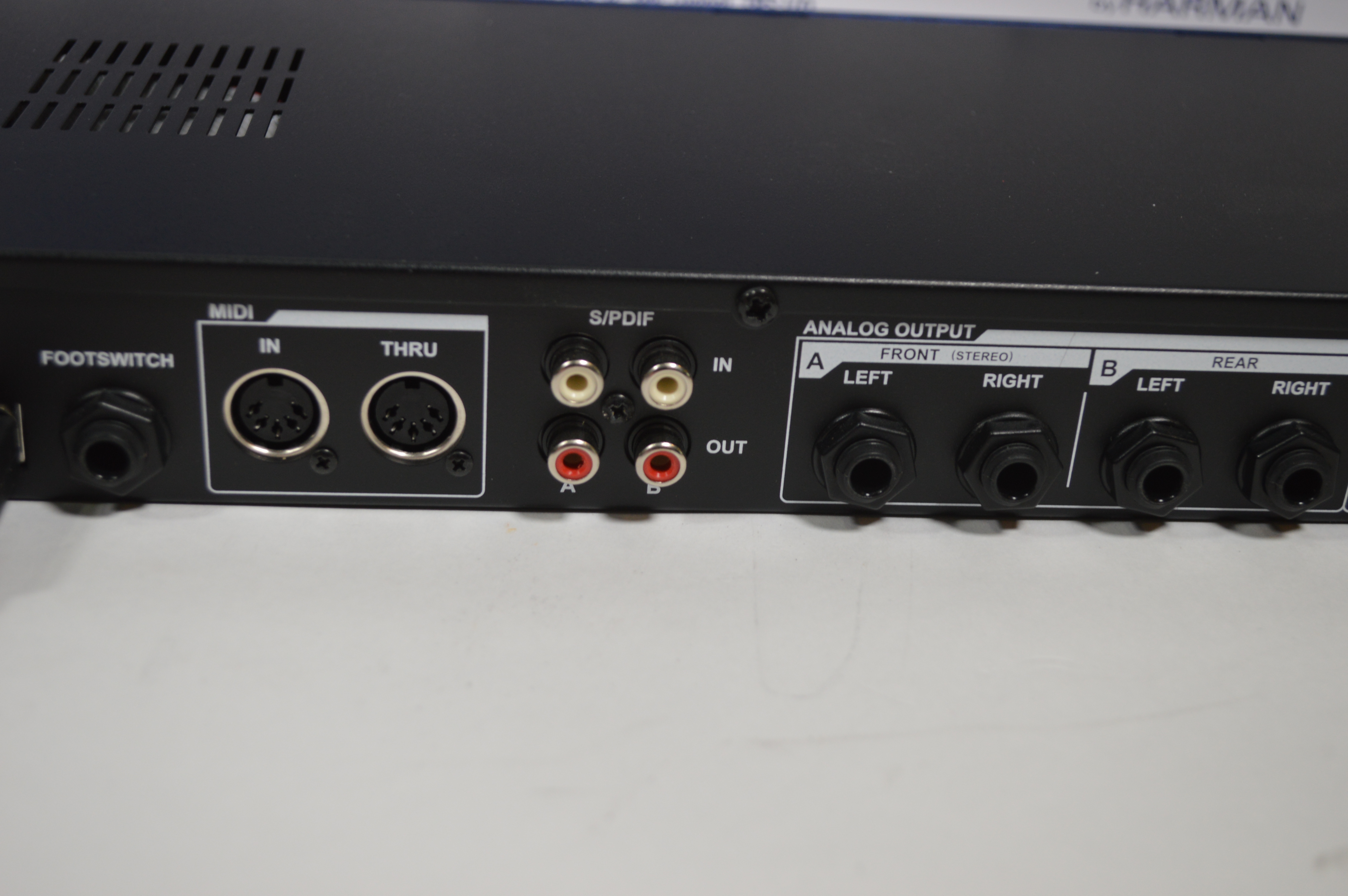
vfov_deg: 28.0
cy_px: 448
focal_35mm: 48
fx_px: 1796
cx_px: 674
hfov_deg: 41.1
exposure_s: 1/80
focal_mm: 32
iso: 400
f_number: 4.8
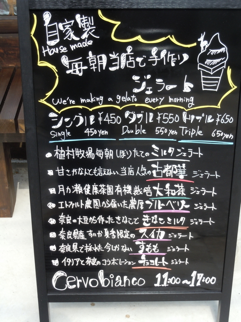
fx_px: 501
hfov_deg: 27.0
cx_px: 120
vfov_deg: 35.5
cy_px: 161
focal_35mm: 54
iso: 125
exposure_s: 1/125
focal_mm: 9.6
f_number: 4.9
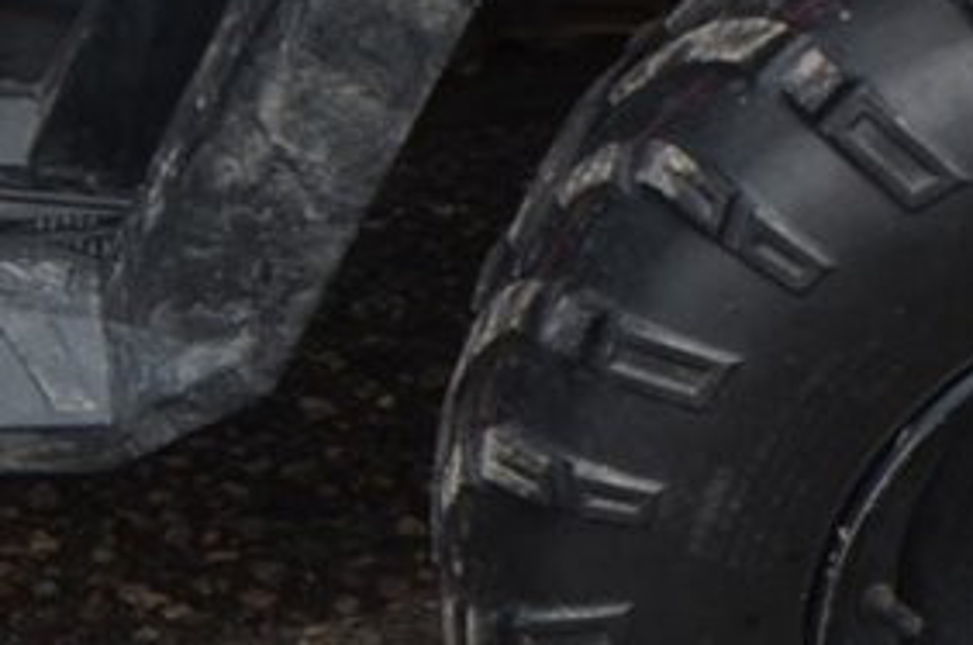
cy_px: -378
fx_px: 5909
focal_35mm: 219
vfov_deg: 6.2
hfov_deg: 9.3
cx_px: -300
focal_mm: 24
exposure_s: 1/250
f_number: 8
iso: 180
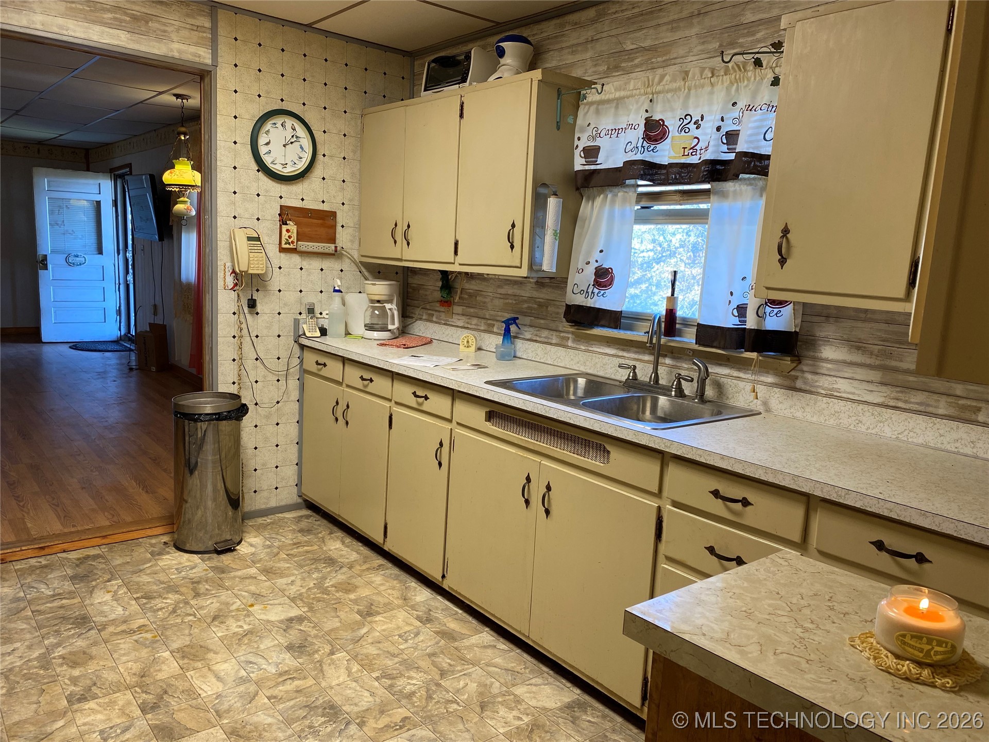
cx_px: 494
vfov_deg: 53.1
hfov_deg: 67.3
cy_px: 371
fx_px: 743
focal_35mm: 26
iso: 64
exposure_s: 1/60
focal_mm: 4.25
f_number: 1.8
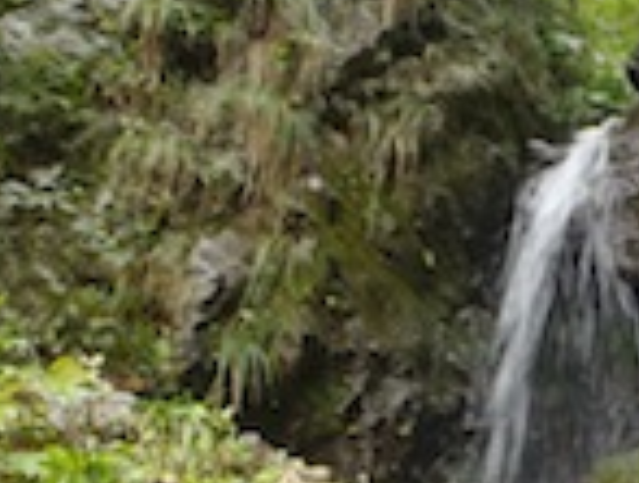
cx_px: 674
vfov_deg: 18.4
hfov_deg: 24.2
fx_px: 1406
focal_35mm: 76
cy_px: 583
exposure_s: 1/20
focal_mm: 5
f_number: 3.9
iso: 200
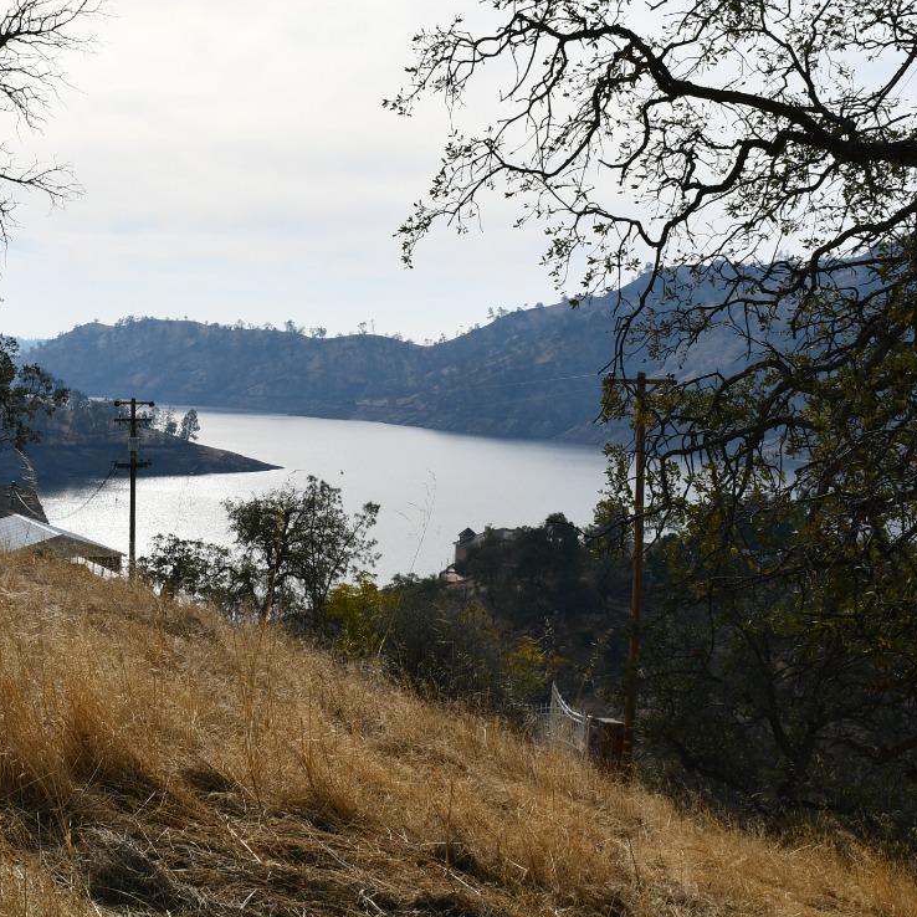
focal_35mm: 57
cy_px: 355
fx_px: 1708
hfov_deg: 29.7
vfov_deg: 29.9
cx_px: 265
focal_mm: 22
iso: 100
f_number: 10
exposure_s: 1/400
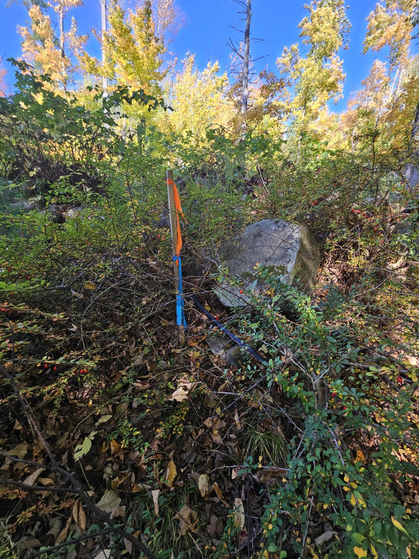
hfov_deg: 89.9
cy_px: 280
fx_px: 210
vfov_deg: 106.2
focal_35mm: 13
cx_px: 210
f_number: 2.2
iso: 50
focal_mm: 2.2
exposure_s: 1/195
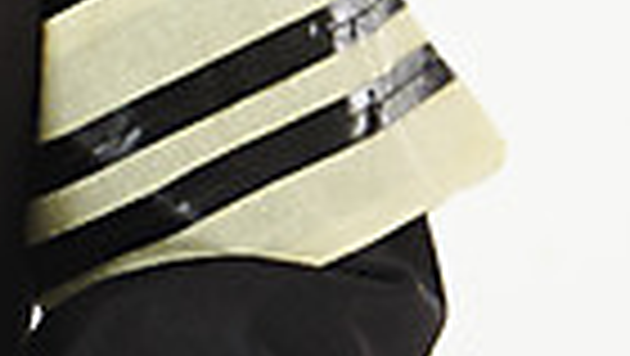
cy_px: 104
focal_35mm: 832
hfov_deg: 2.6
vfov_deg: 1.5
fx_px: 13909
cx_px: -511
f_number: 11
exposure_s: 1/125
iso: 100
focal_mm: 185
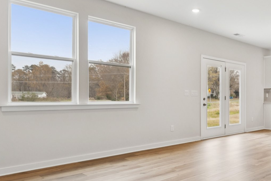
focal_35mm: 32
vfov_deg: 41.1
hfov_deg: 54.3
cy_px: 99
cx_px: 221
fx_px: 241
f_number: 8
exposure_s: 1/60
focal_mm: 16
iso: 640
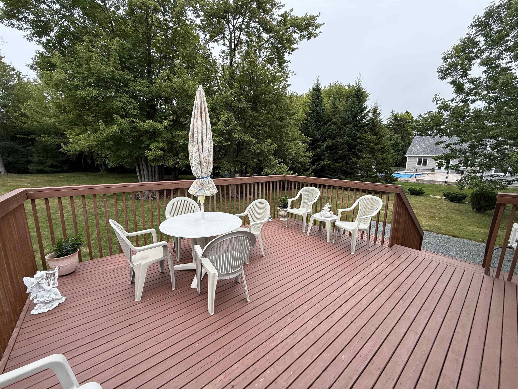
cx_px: 259
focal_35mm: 14
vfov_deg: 85.7
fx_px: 209
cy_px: 194
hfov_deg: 102.1
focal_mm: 2.22
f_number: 2.2
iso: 50
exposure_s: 1/176
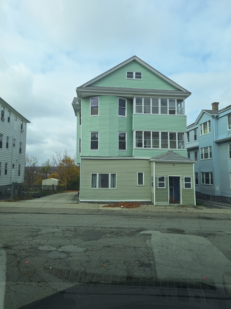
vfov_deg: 73.9
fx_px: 205
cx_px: 116
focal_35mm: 23
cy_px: 154
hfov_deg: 58.9
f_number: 1.8
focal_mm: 5.54
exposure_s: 1/1495
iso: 40
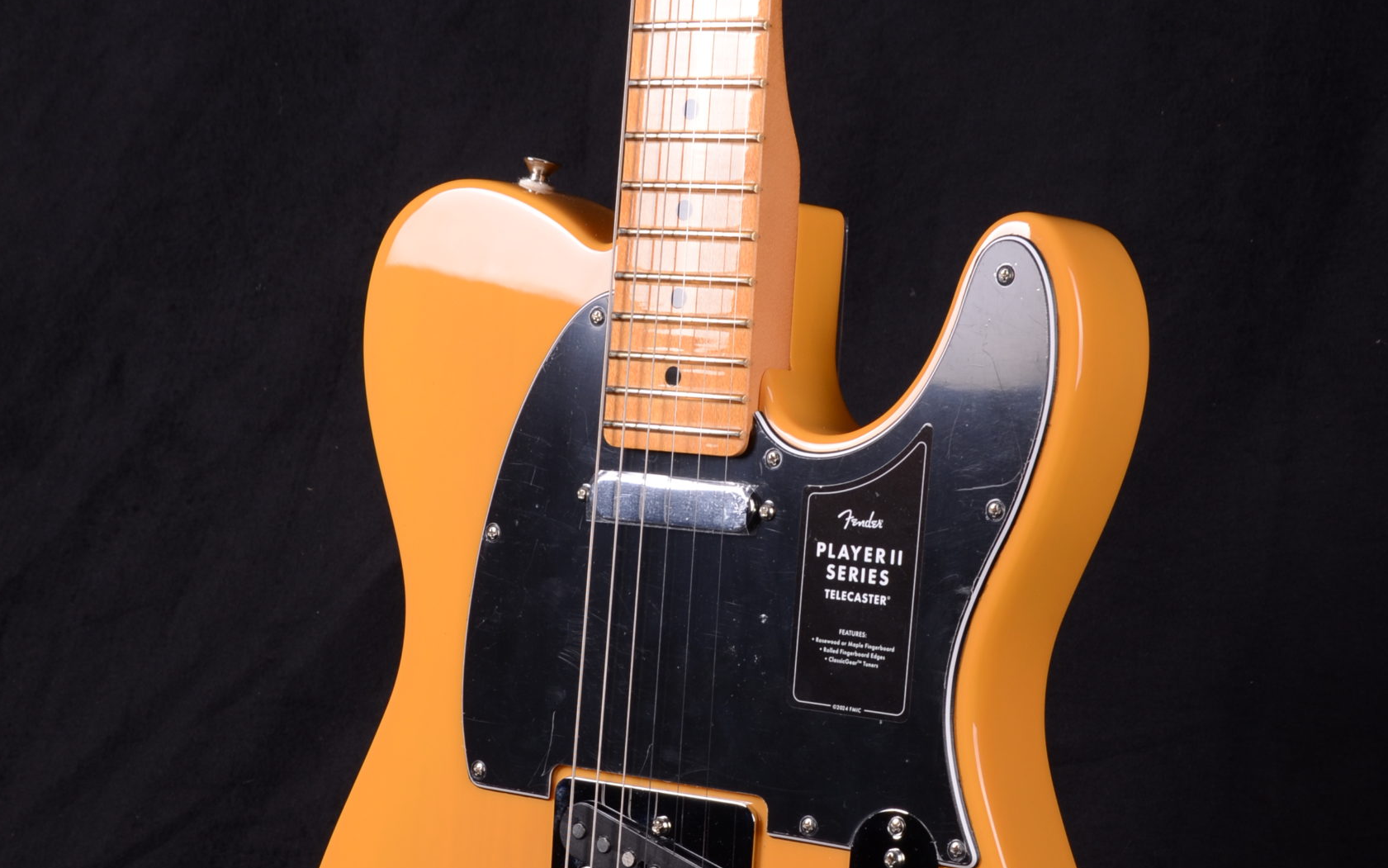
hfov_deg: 26.1
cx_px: 690
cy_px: 728
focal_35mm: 79
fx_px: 2989
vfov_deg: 16.4
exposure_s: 1/200
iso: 200
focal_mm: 34
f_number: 13
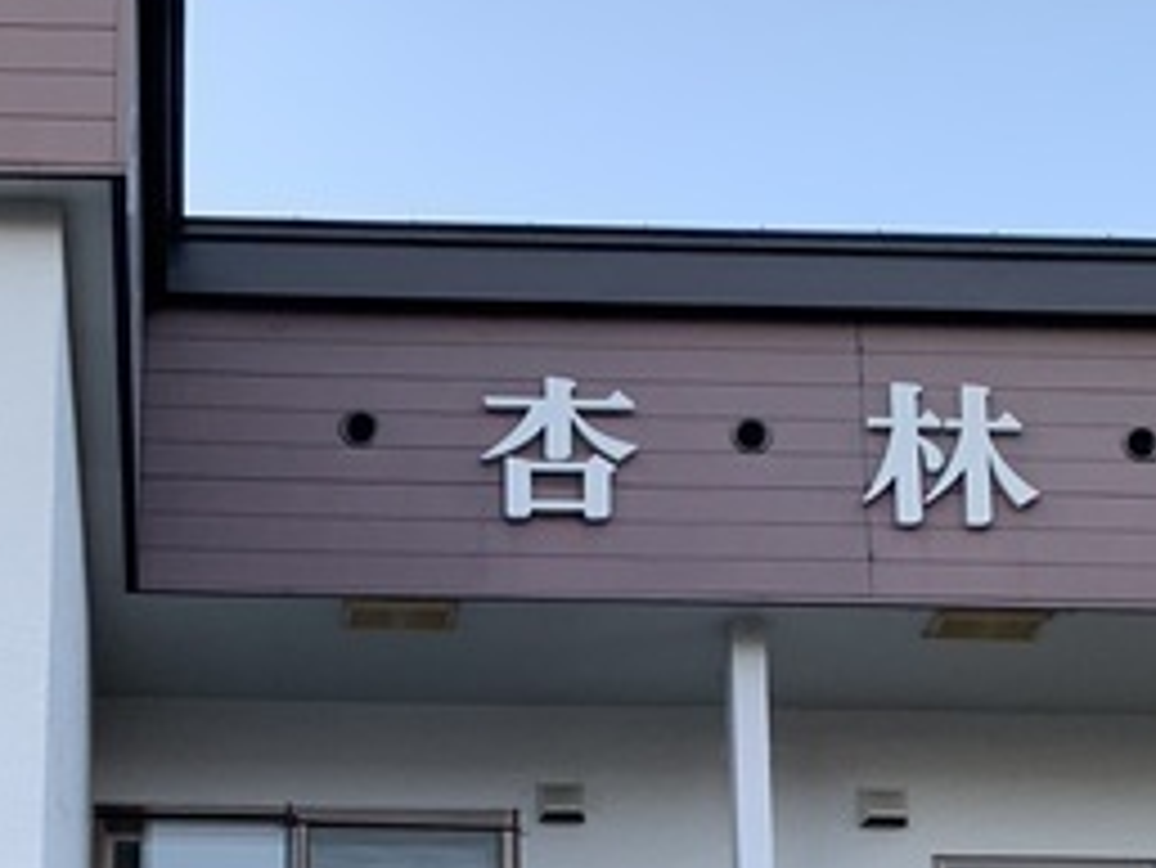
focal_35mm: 81
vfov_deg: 17.3
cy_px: 1066
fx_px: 2706
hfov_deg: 23.8
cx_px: 261
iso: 100
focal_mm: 4.25
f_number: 1.8
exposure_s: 1/81
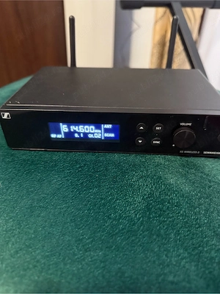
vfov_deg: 71.6
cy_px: 147
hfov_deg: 56.8
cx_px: 110
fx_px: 203
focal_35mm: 24
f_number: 1.78
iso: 800
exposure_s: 1/36
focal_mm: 6.76
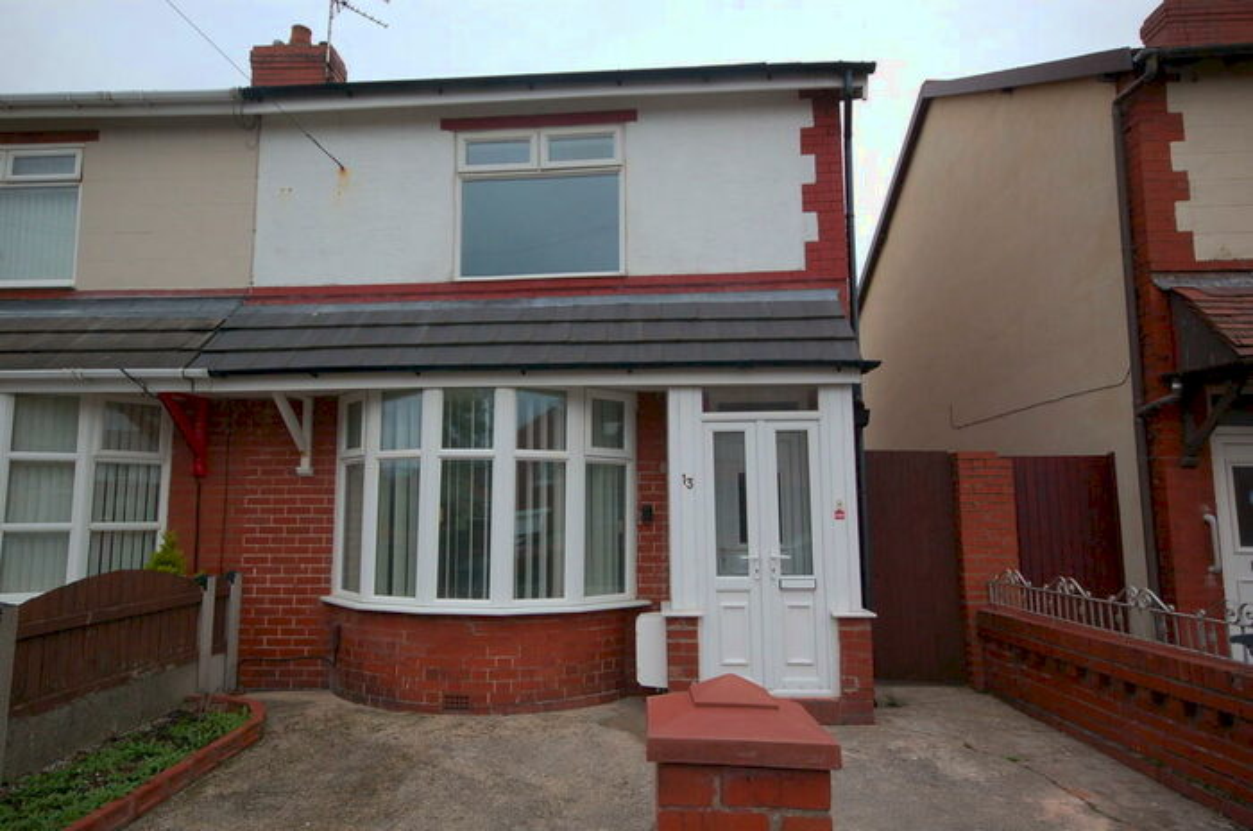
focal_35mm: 21
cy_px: 416
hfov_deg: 81.3
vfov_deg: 59.3
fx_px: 730
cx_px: 626
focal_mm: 14
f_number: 9
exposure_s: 1/320
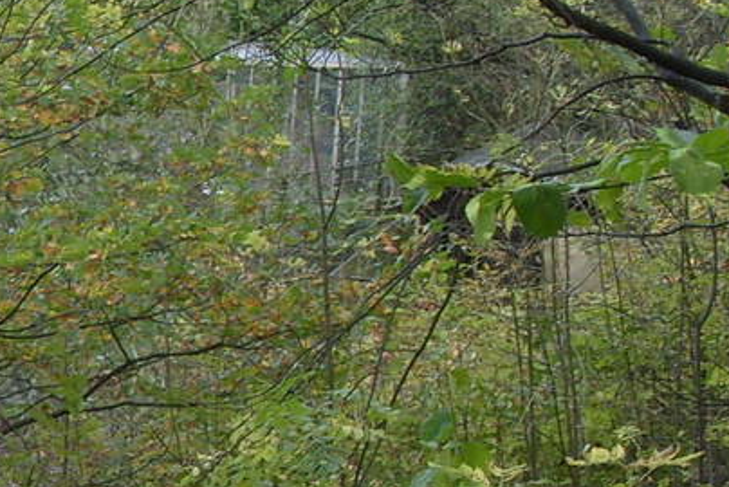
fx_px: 2918
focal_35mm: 144
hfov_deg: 12.8
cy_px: 436
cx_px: -642
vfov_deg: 9.5
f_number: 2.8
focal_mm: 7.8
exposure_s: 1/125
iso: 80
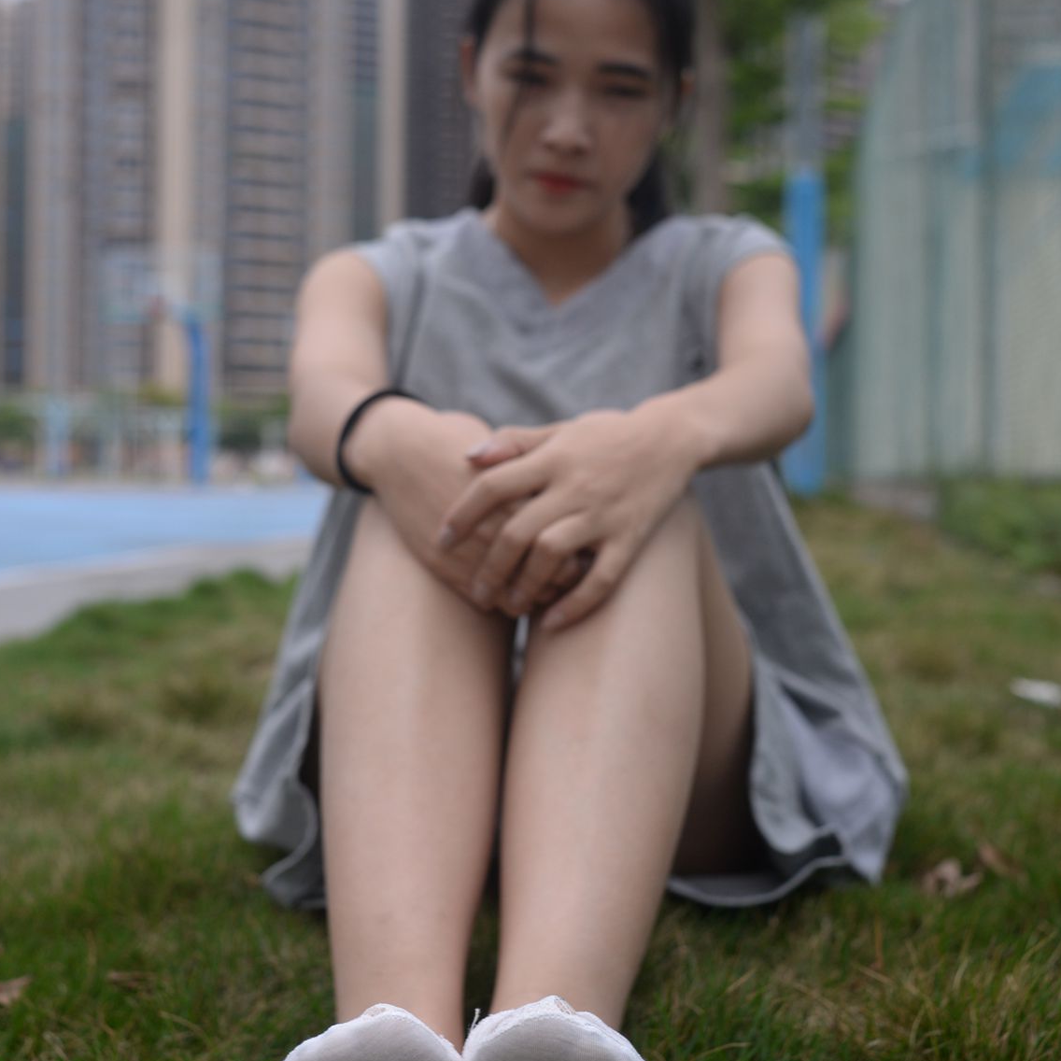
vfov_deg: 33.4
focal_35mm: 51
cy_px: 467
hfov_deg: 33.4
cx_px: 511
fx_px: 1769
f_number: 5
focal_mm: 35
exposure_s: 1/1000
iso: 400
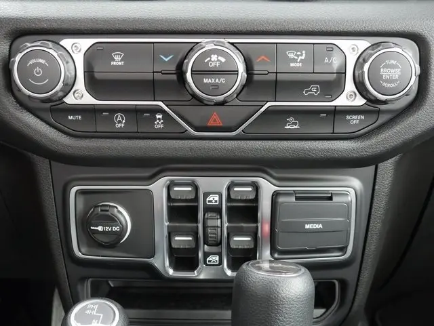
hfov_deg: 42.9
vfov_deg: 32.9
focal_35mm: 44
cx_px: 217
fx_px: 552
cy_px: 163
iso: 2000
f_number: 5
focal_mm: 22
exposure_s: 1/60
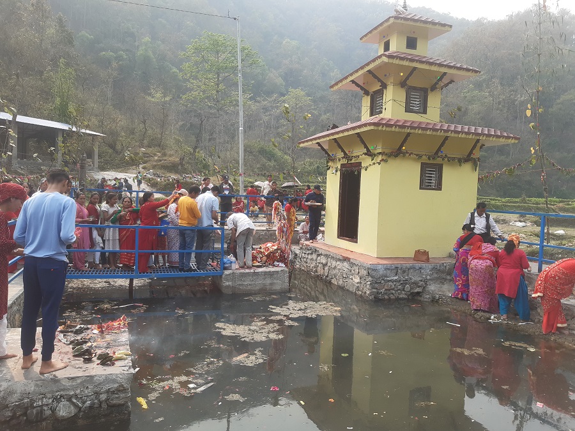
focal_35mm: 26
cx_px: 288
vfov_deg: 53.1
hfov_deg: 67.3
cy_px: 216
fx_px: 432
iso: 40
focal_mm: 3.92
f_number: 1.7
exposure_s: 1/639
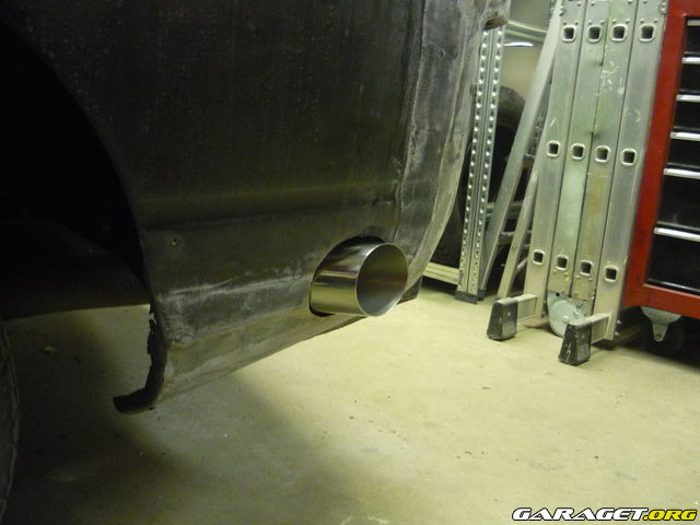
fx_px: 667
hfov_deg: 55.4
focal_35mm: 33
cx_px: 350
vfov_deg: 42.9
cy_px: 262
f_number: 2.8
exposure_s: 1/15
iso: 400
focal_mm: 5.5
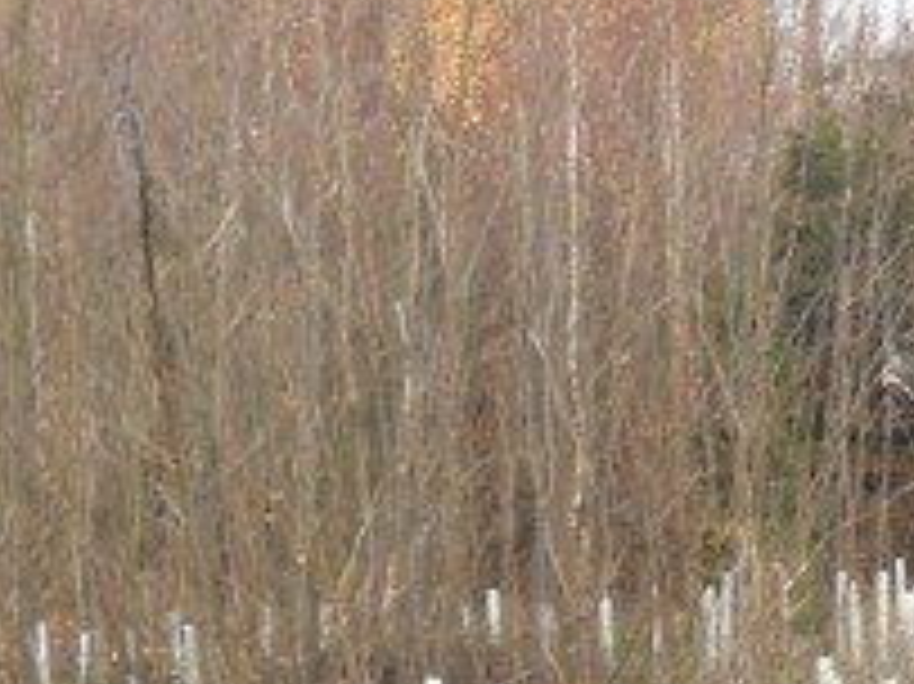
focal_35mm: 150
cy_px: 666
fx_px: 3958
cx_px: 1792
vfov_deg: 9.8
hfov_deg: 11.9
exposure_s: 1/100
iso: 80
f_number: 3.9
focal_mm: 6.9
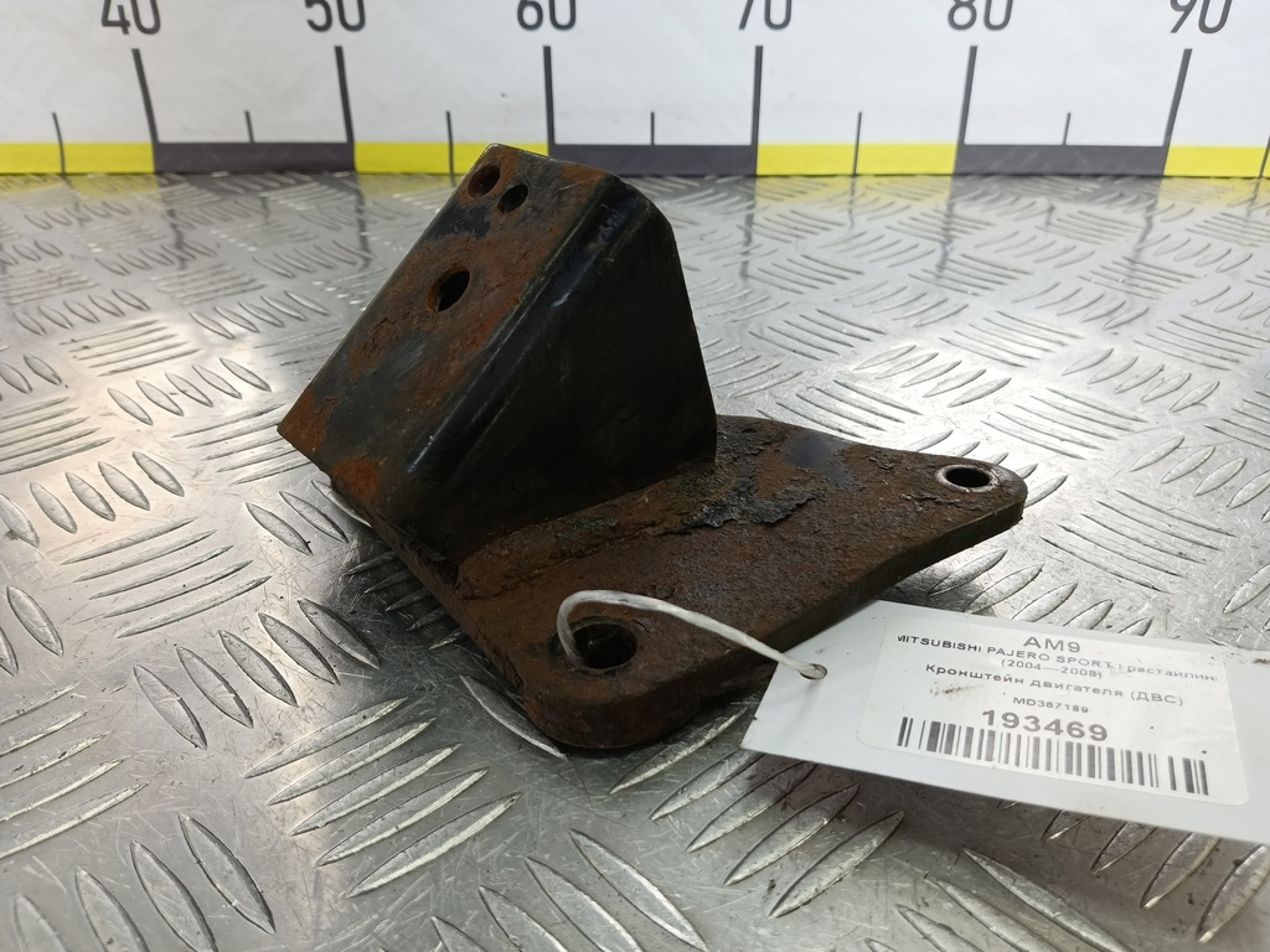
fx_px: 844
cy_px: 476
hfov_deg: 73.9
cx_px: 635
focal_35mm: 23
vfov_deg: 58.9
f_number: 1.6
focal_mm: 4.11
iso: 133
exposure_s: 1/100
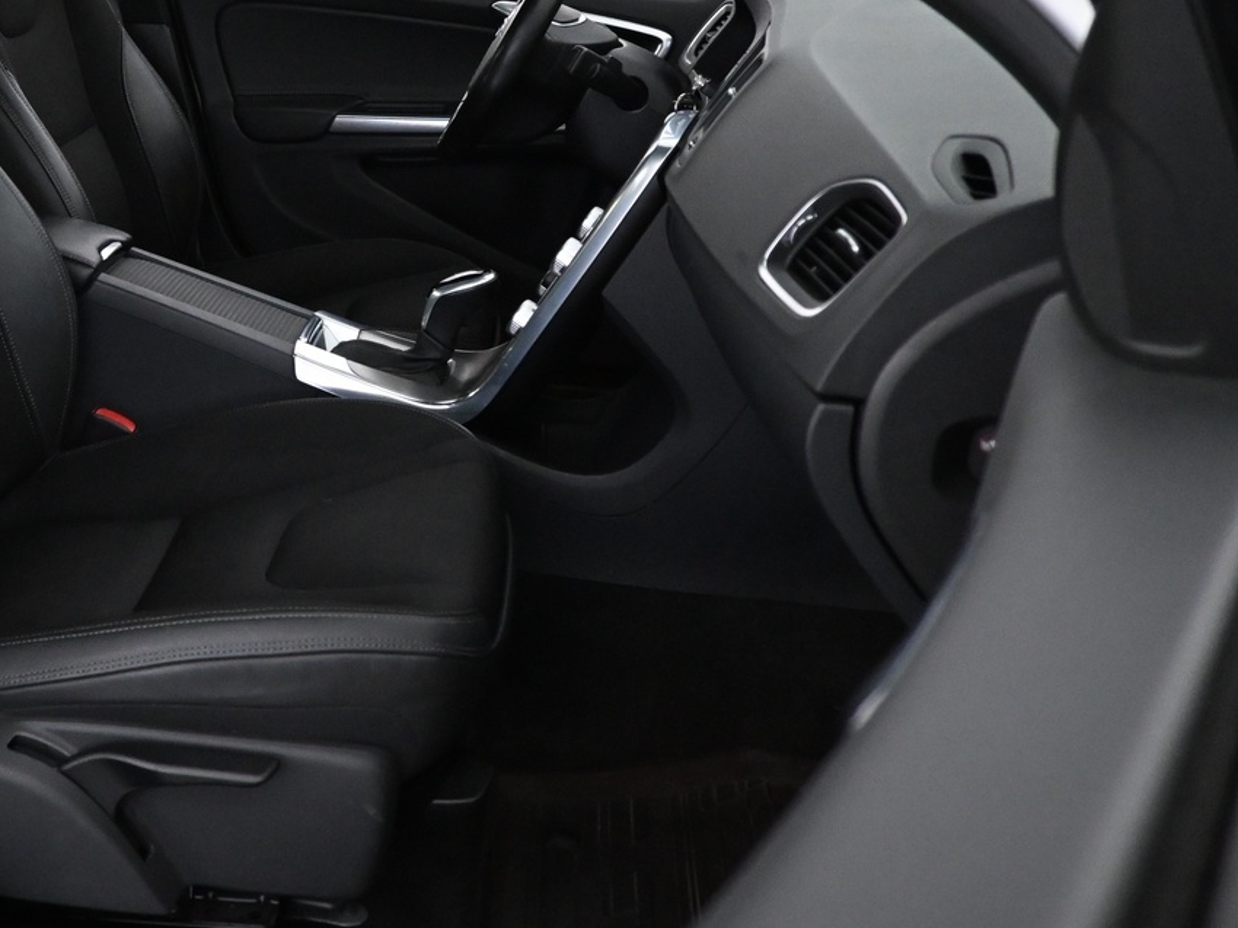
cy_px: 224
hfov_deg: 41.2
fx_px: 1573
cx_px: 252
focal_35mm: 44
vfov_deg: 32.2
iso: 3200
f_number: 3.5
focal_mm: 16
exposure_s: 1/100
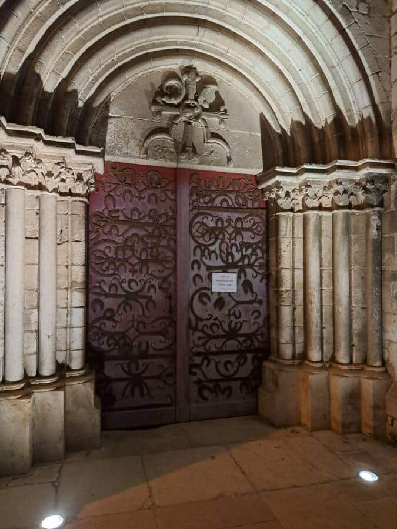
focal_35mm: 24
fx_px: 367
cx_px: 198
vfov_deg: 71.6
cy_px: 264
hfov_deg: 56.8
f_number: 1.8
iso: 800
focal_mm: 5.23
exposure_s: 1/20
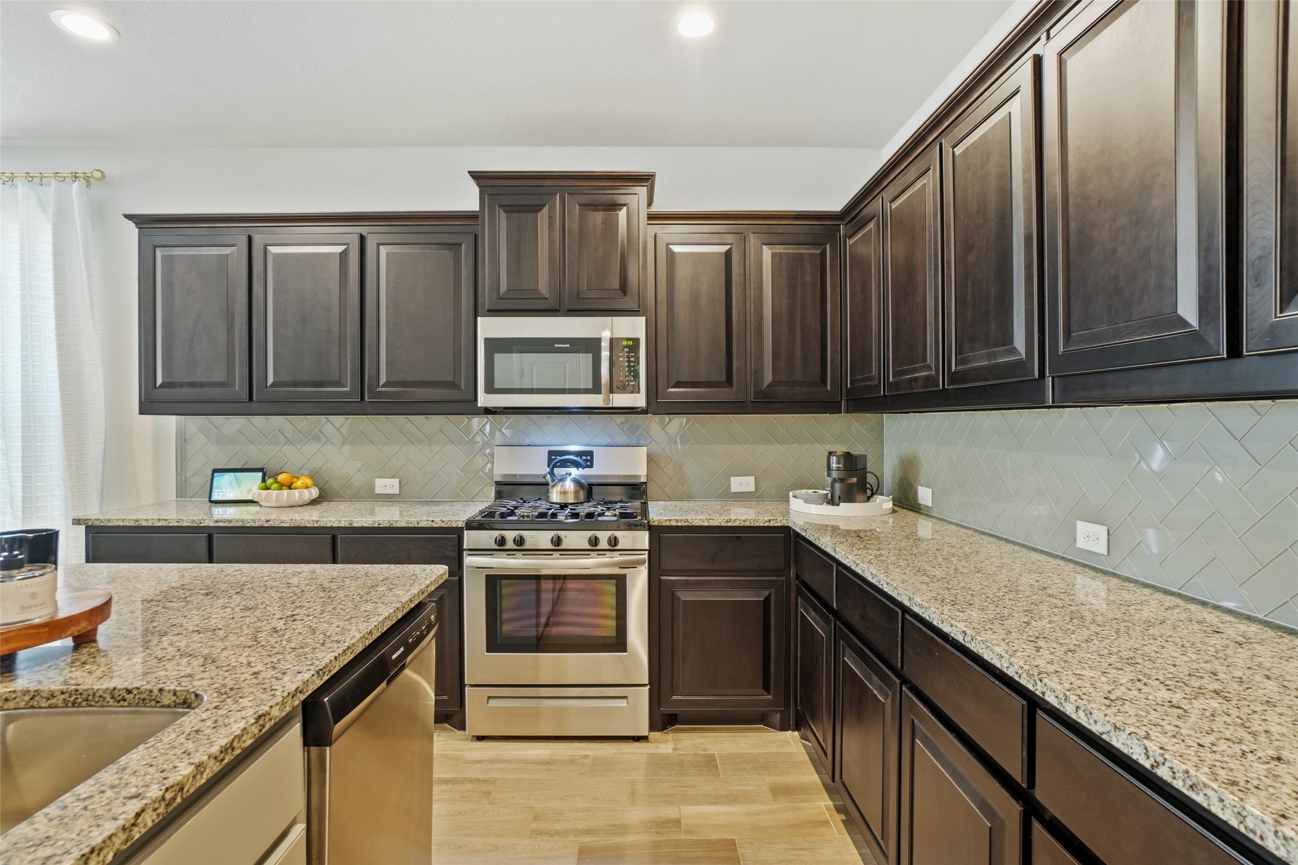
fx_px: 577
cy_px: 432
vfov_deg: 73.7
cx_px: 649
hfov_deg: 96.7
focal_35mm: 16
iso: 400
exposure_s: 1/1.67
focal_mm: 11
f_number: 8
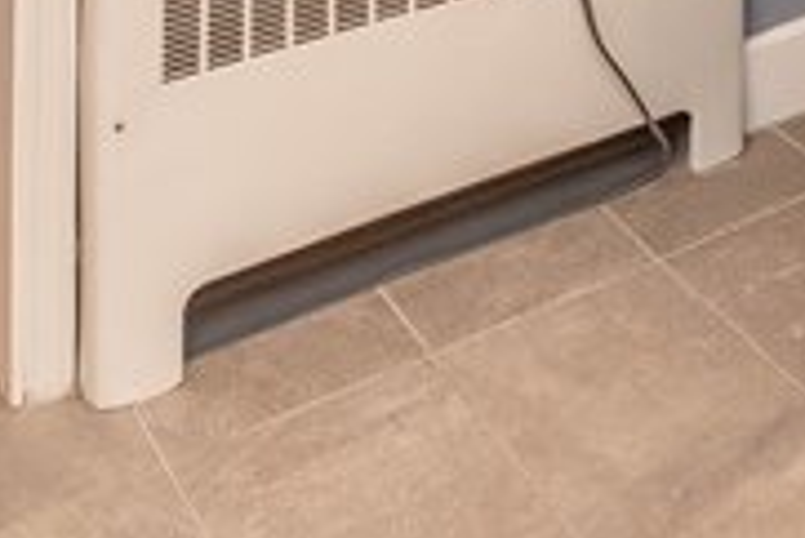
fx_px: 1902
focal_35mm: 85
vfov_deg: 11.4
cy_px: -963
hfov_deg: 22.7
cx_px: 845
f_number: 5.6
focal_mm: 10
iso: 1400
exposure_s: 1/60
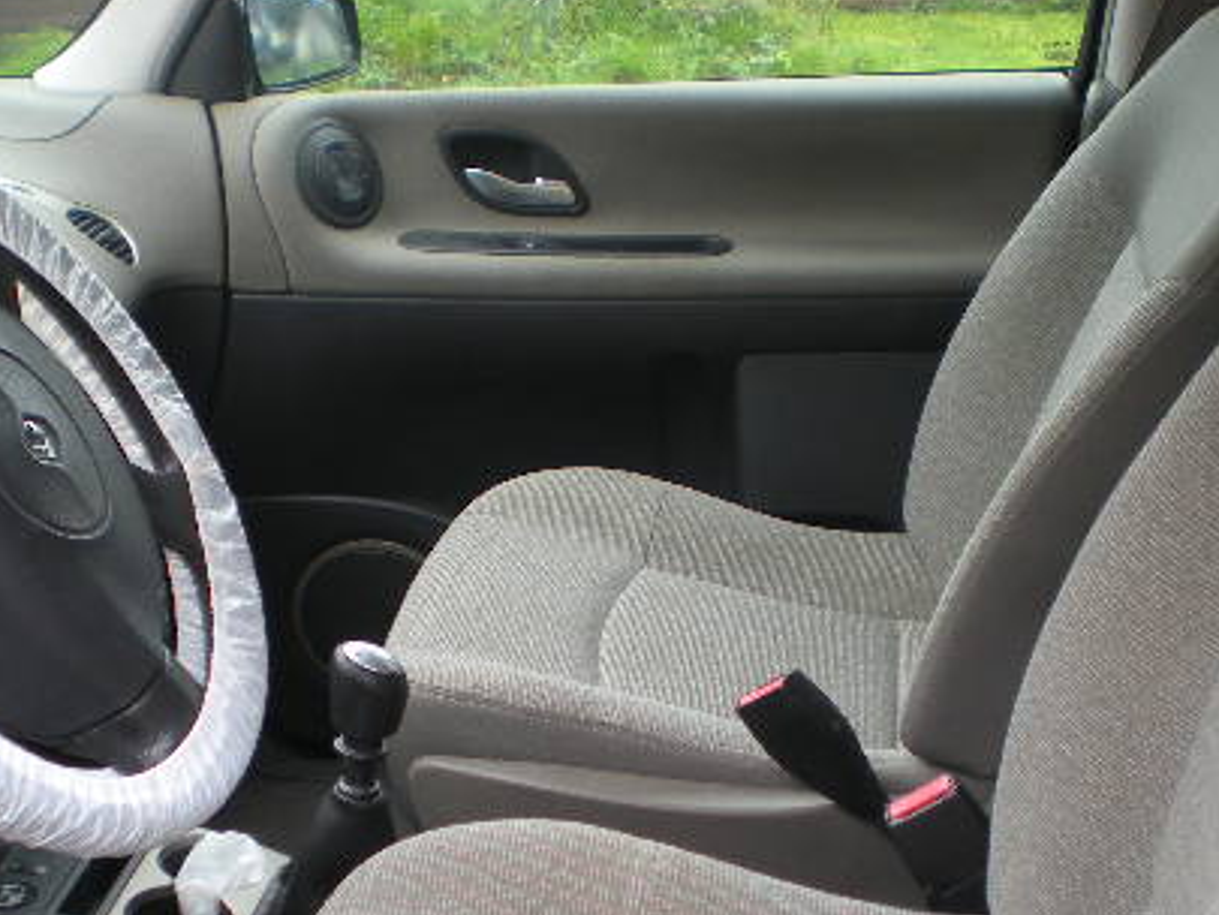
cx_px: 599
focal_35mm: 60
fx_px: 2114
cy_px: 683
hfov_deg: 32.2
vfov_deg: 24.2
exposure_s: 1/51.4
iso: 75
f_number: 3.1
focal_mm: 6.3
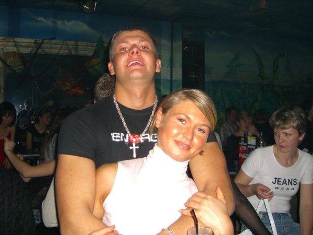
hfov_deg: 49.0
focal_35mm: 38
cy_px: 118
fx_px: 344
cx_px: 156
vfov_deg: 37.7
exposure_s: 1/60
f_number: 2.8
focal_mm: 7.9
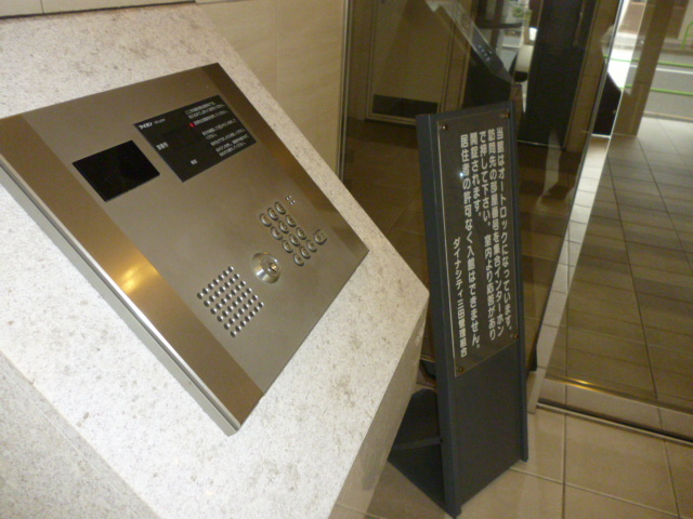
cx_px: 346
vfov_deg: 49.7
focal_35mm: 28
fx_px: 561
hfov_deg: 63.4
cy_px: 260
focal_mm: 5
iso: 400
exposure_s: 1/125
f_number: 3.1
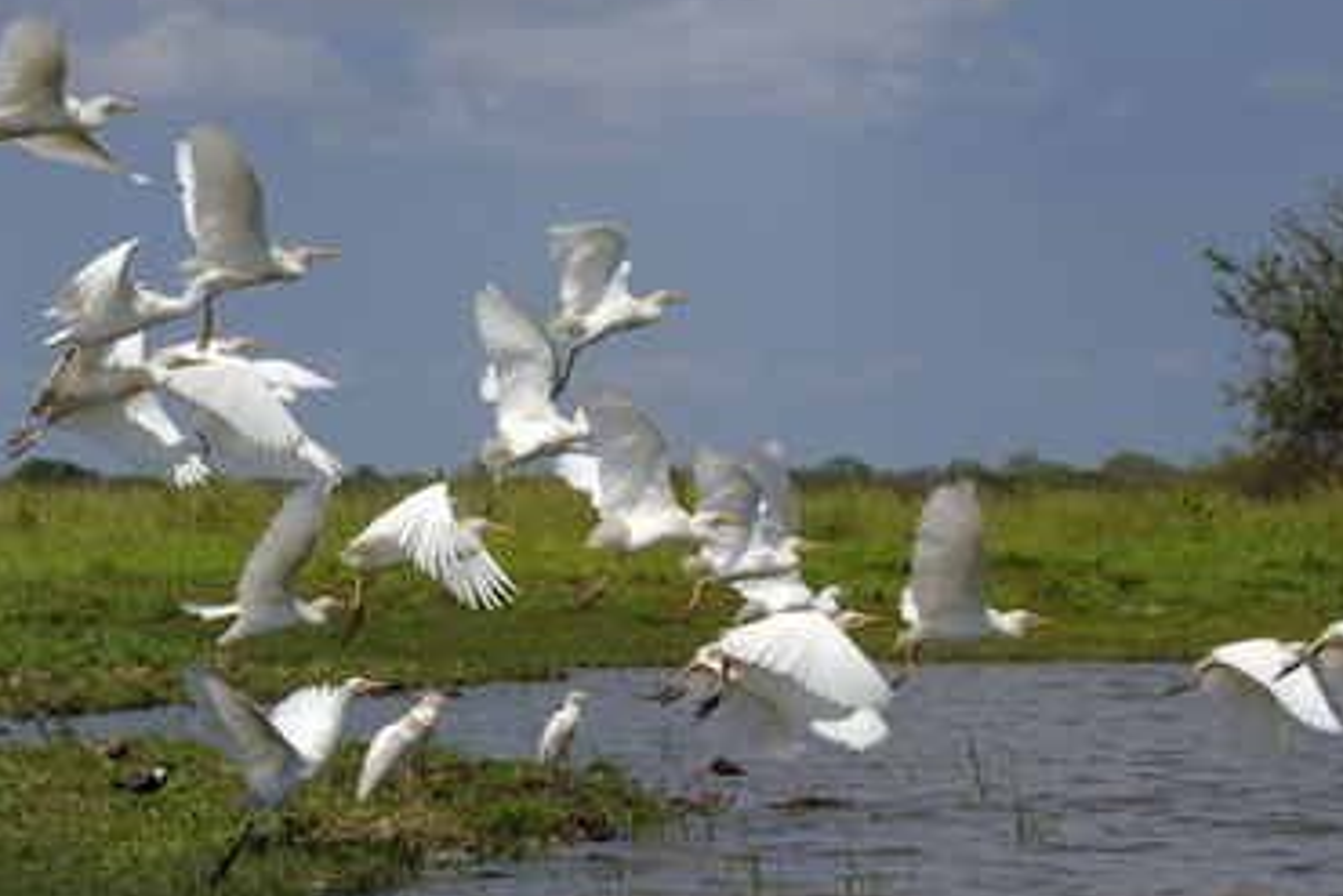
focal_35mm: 227
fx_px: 8471
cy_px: 450
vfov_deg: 6.1
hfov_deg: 9.1
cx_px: 697
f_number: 11
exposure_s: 1/500
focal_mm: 200
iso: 200
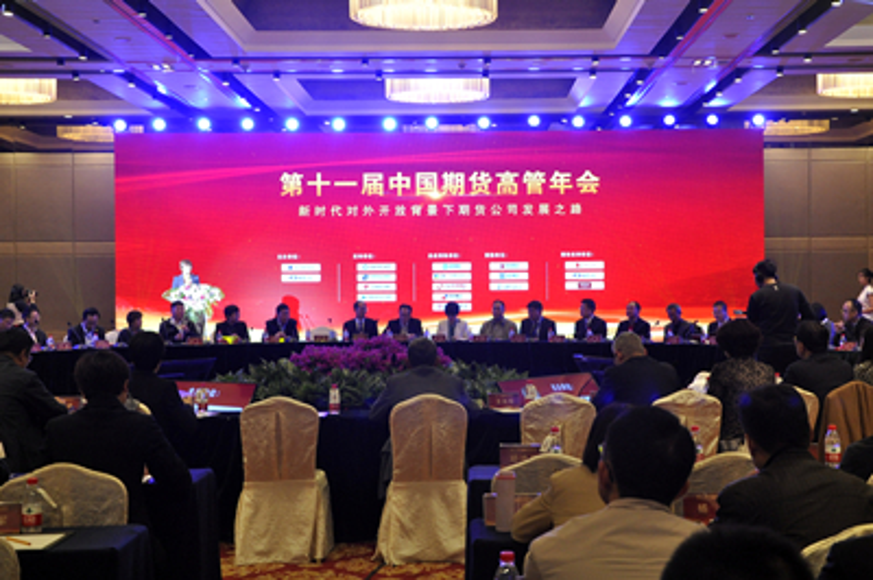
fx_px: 1272
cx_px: 436
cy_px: 290
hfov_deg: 37.9
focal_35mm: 52
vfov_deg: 25.7
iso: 800
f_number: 6.3
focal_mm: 35
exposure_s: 1/40
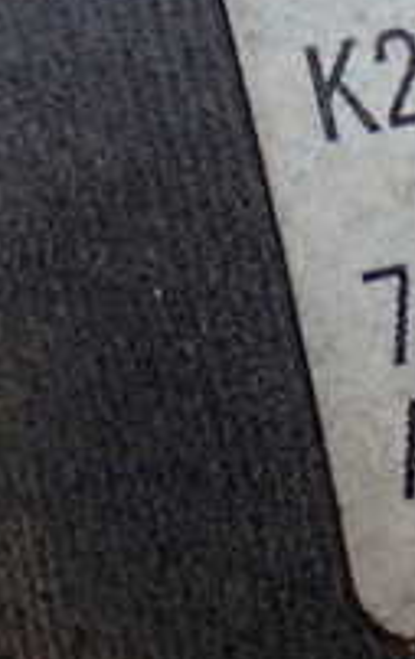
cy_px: 137
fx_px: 4018
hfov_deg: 5.8
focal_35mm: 223
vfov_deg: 9.4
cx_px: 716
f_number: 3.9
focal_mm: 12.73
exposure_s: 1/60
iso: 320
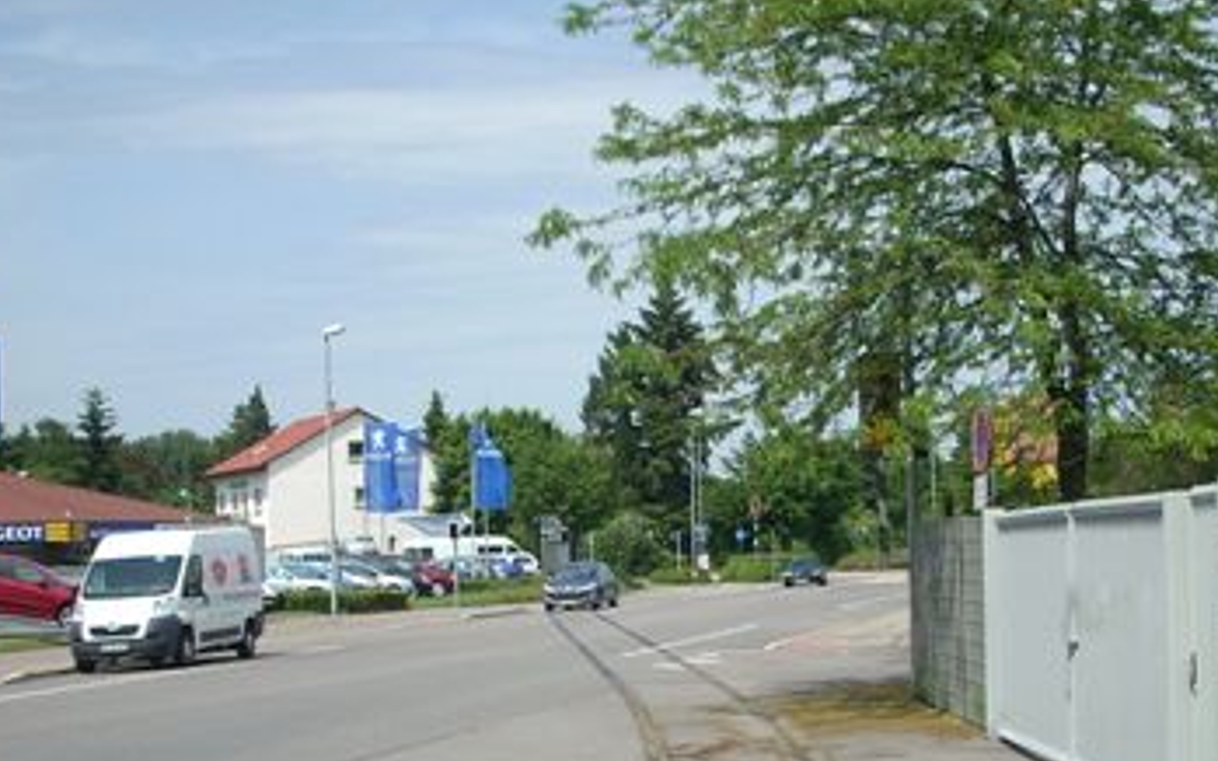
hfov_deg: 28.6
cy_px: 572
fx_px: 2390
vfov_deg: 18.0
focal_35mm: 72
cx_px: 681
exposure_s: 1/310
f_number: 5.6
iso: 64
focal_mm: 6.2
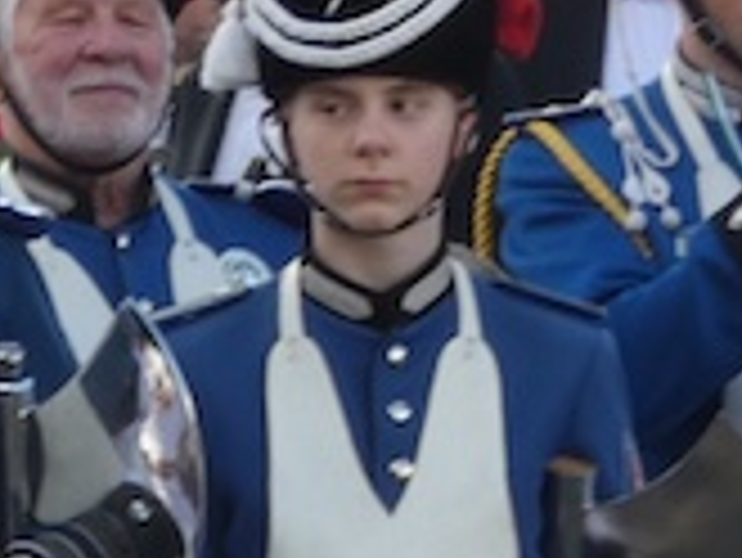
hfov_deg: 2.2
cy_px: 662
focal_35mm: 891
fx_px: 19113
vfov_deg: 1.7
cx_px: -256
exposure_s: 1/80
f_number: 5.3
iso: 80
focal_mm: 25.8
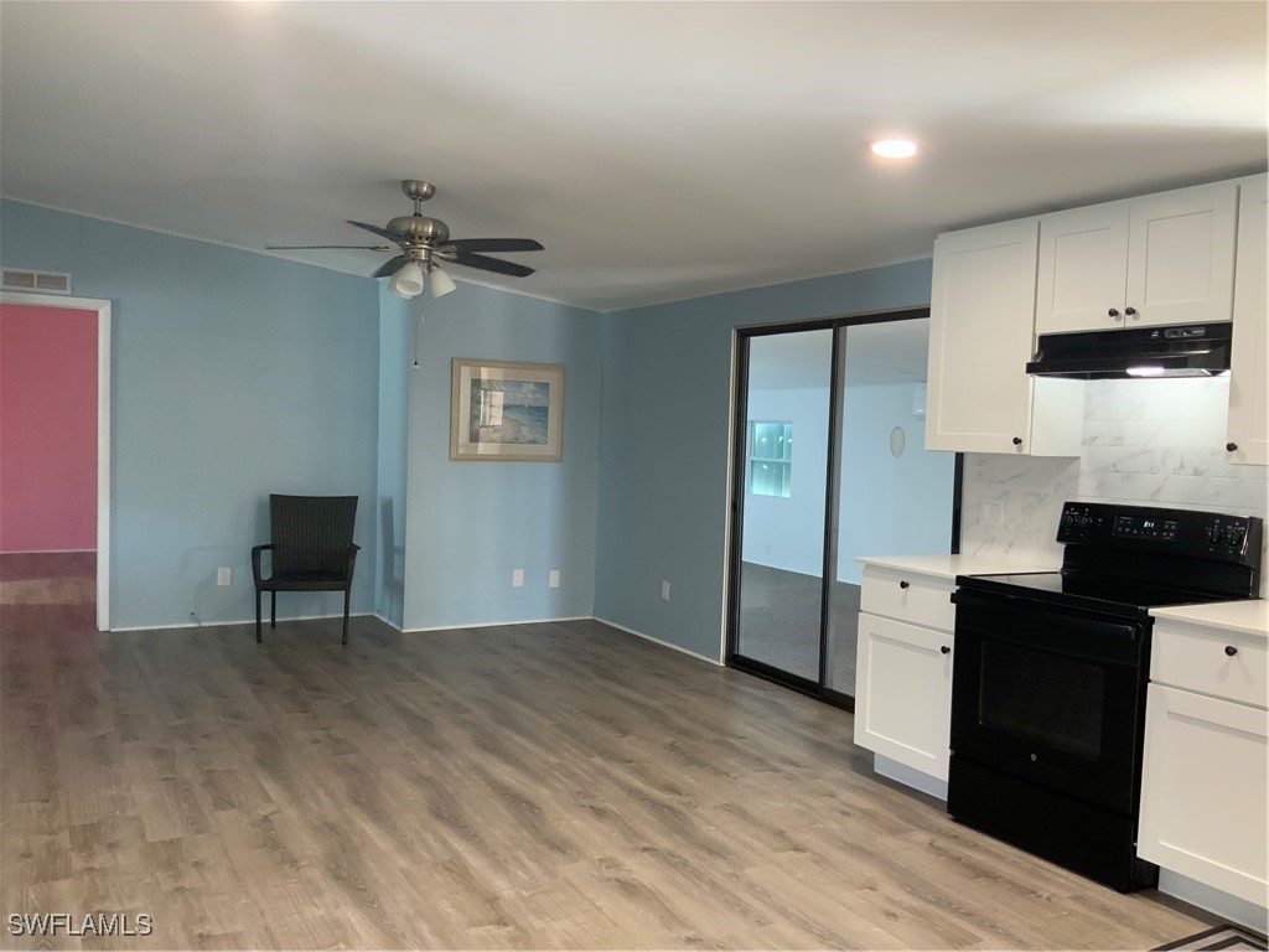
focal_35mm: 29
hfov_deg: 61.7
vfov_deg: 48.2
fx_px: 1063
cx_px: 634
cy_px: 476
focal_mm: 3
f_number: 1.8
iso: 125
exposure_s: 1/60
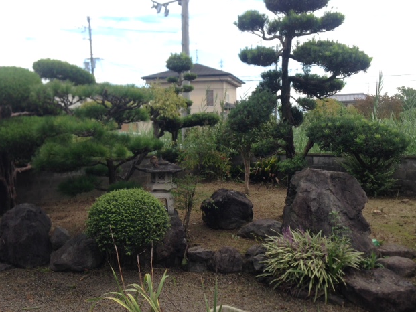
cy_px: 160
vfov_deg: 41.8
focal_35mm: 34
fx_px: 409
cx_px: 210
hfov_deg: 53.9
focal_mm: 4.12
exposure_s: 1/638
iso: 50
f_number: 2.4
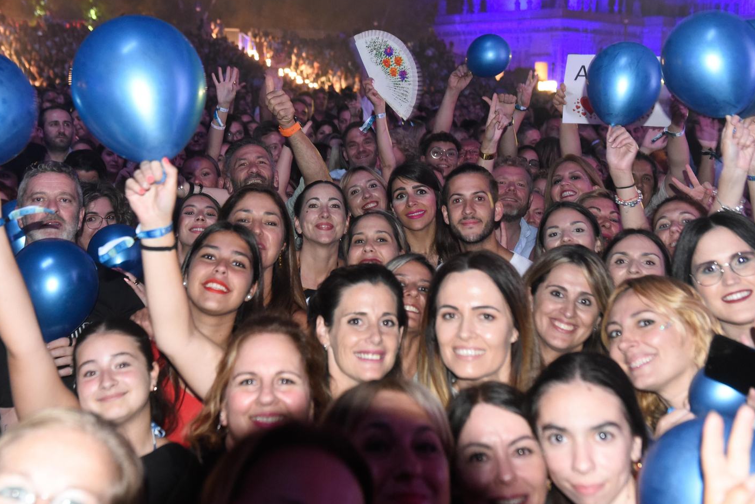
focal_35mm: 48
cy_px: 220
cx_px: 340
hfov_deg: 41.1
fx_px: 1007
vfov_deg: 28.1
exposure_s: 1/25
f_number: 4
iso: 4000
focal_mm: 42
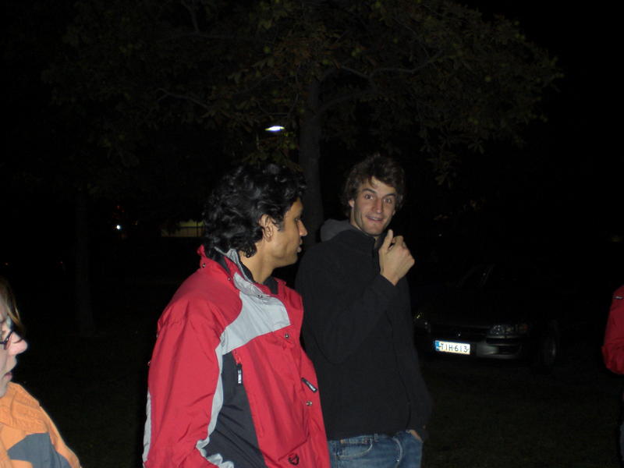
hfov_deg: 49.0
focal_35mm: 38
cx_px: 312
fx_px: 685
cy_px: 234
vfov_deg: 37.7
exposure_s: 1/60
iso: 200
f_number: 3.1
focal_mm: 6.3
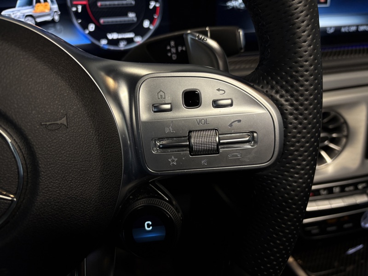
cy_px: 138
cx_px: 184
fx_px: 276
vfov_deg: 53.1
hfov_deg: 67.3
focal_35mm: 26
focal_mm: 5.96
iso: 80
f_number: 1.6
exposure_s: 1/111
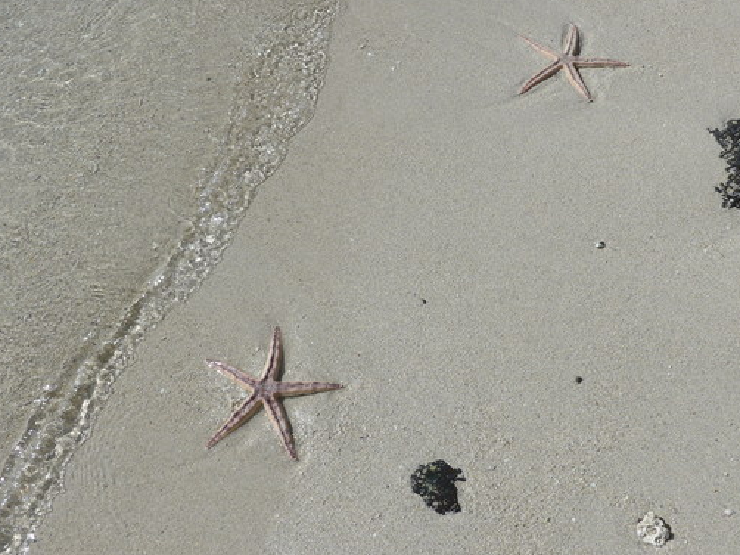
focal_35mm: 37
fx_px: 791
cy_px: 286
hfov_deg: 49.8
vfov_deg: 38.6
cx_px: 454
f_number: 4
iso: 80
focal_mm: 6
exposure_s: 1/1600
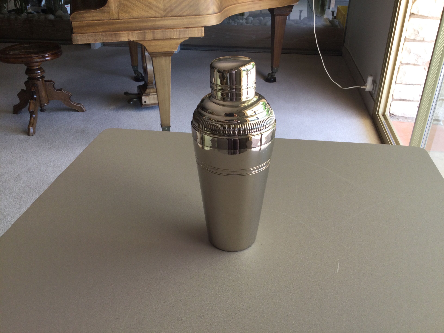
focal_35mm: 31
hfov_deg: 58.4
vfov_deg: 45.4
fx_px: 398
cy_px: 166
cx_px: 222
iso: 25
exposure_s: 1/50
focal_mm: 3.3
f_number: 2.4
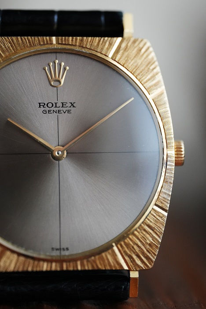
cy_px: 154
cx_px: 103
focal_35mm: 105
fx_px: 900
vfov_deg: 19.4
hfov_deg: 13.1
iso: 5000
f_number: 2.8
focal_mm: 105
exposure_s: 1/250
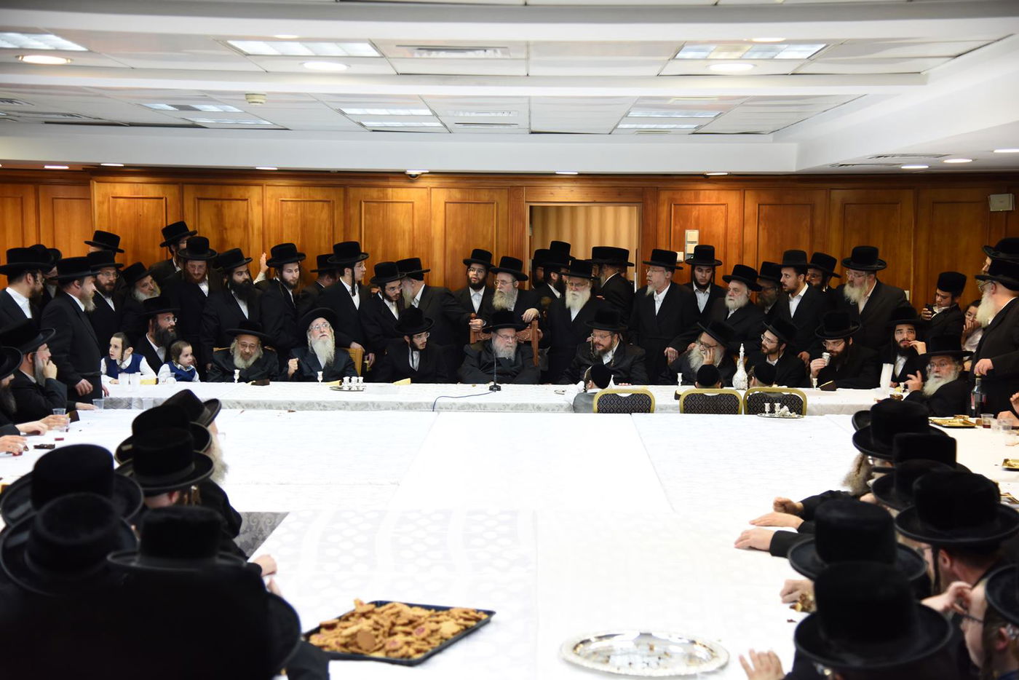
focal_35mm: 55
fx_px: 1557
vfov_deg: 24.6
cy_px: 340
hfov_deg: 36.2
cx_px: 510
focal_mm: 55
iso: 1250
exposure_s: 1/100
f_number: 4
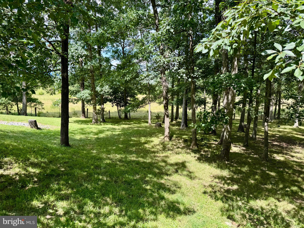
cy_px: 114
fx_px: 211
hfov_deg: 71.6
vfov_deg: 56.8
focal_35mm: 24
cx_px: 152
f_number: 1.78
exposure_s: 1/756
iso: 80
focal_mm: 6.76
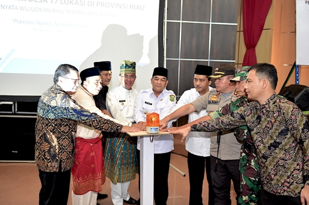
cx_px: 154
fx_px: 300
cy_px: 102
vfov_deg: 37.8
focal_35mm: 35
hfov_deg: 54.5
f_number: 3.2
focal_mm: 35
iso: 3200
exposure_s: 1/160
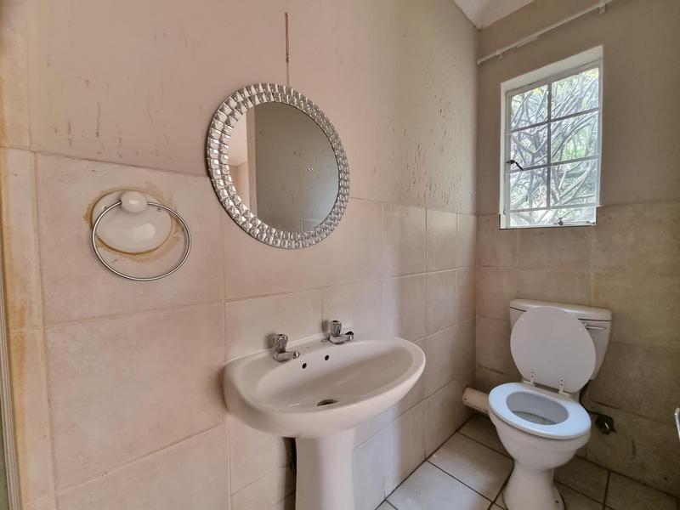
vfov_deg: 89.9
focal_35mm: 13
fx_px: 255
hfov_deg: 106.2
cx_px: 340
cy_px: 255
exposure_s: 1/33
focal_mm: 2.2
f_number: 2.2
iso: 640
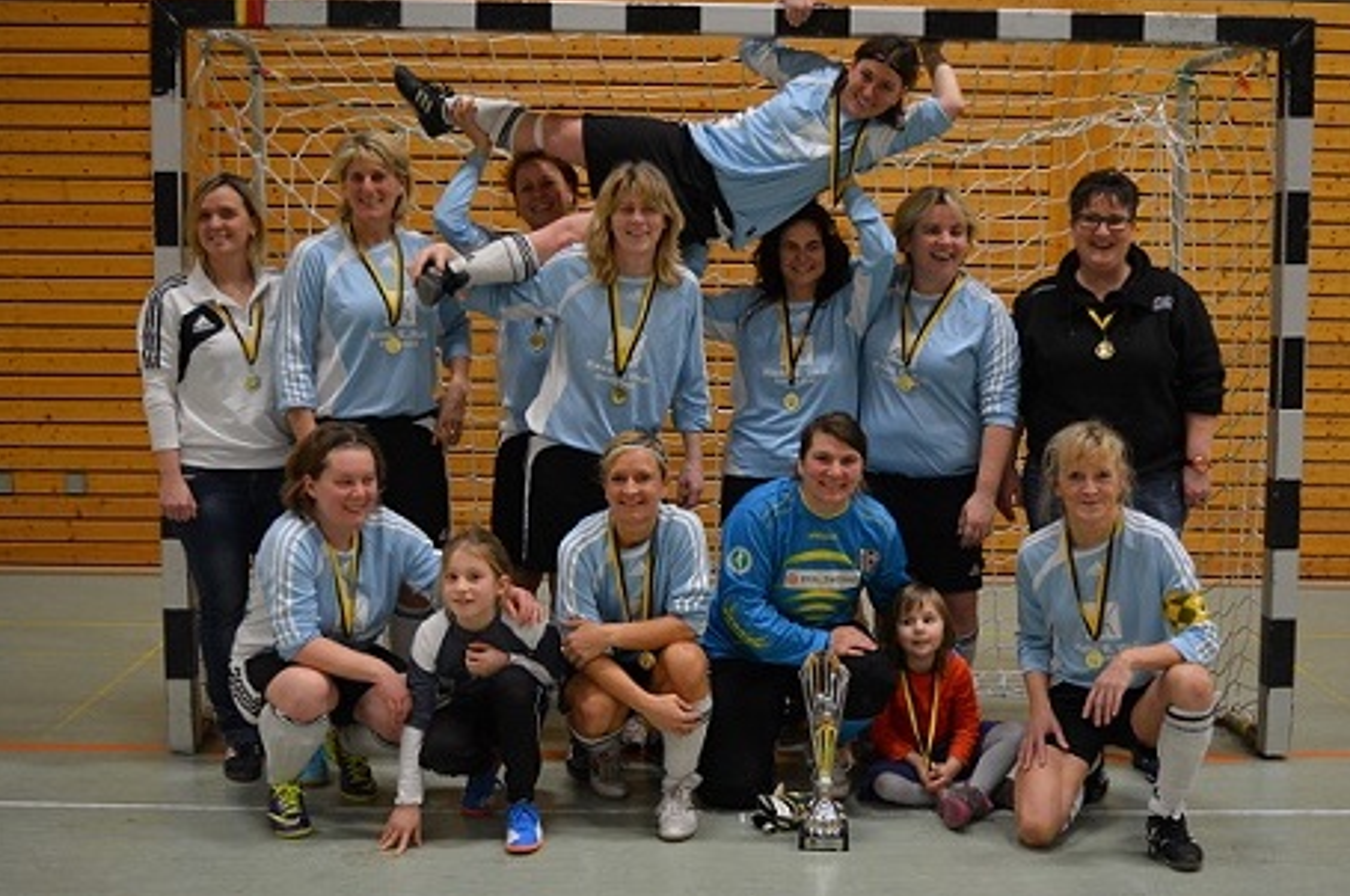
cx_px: 676
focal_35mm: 42
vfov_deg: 32.2
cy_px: 451
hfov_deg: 46.9
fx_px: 1554
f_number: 4
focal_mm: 27
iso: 1600
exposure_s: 1/125
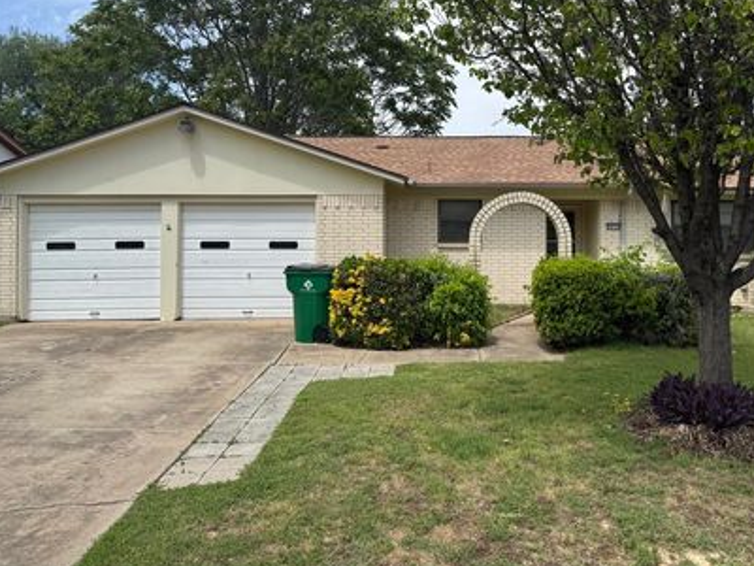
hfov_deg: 59.7
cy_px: 222
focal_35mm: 30
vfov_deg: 46.5
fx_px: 653
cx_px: 435
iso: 80
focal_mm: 6.76
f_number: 1.78
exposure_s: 1/3802
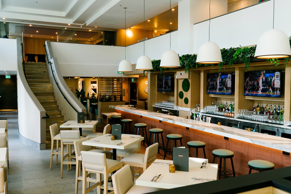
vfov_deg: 38.9
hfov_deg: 55.8
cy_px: 97
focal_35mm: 34
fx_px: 275
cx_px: 146
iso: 400
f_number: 7.1
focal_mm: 34
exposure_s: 1/30
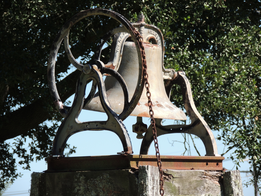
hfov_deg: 6.1
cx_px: 130
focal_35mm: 325
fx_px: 2450
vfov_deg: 4.6
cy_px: 98
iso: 100
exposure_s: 1/320
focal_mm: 57.9
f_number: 4.8
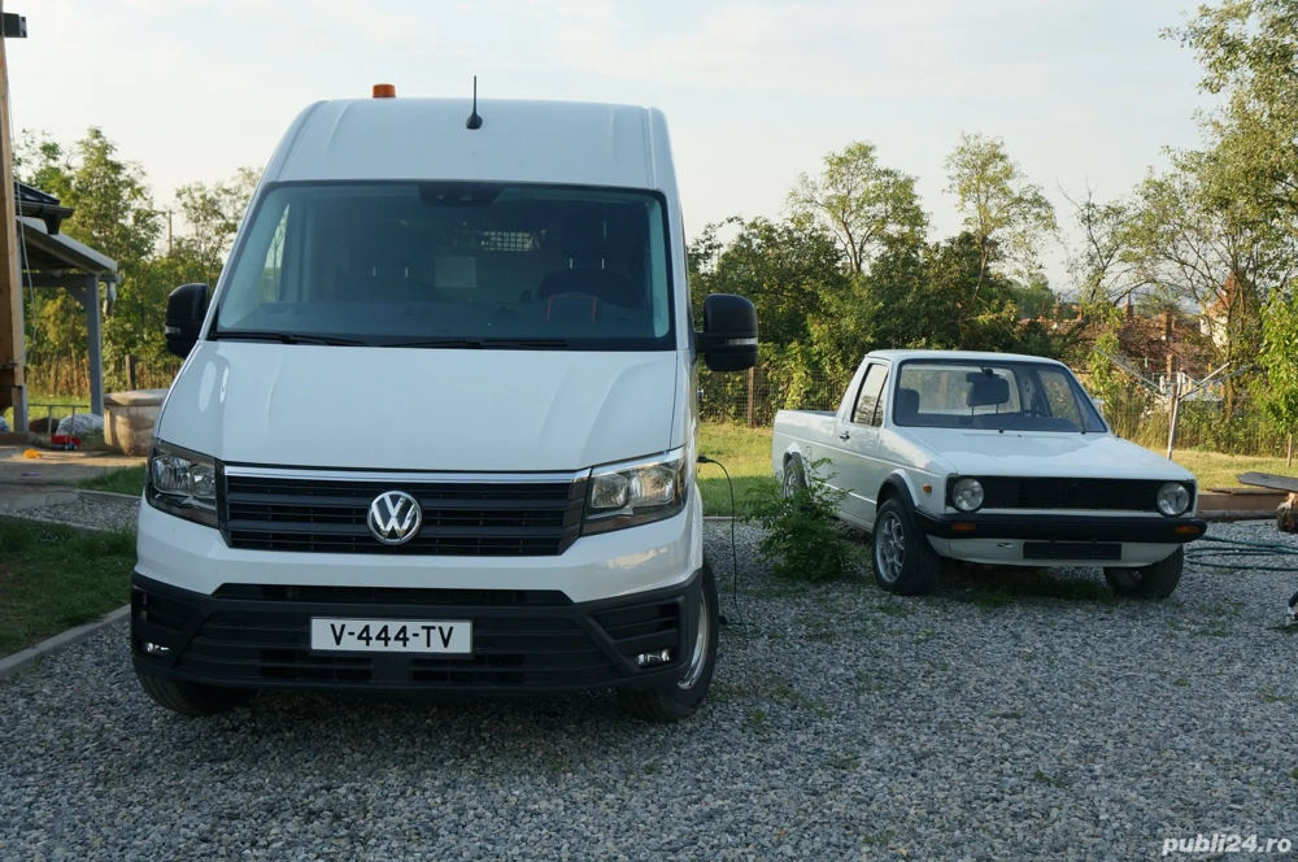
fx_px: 1566
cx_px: 649
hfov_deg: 45.0
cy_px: 431
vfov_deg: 30.8
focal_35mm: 44
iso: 100
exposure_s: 1/200
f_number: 5.6
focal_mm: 29
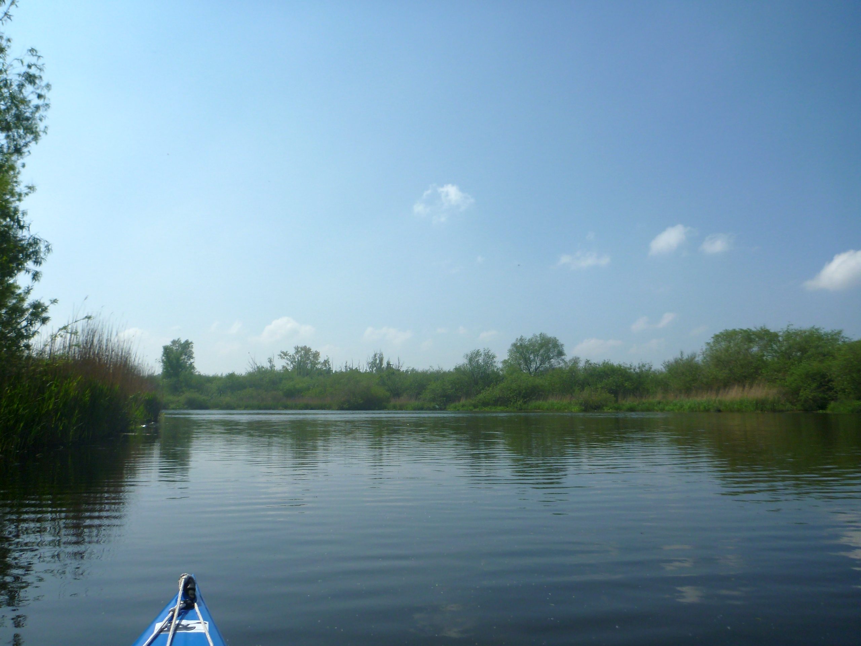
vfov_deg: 49.7
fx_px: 696
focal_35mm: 28
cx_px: 430
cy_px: 323
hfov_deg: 63.4
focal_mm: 4.9
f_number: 10
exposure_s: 1/320
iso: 100
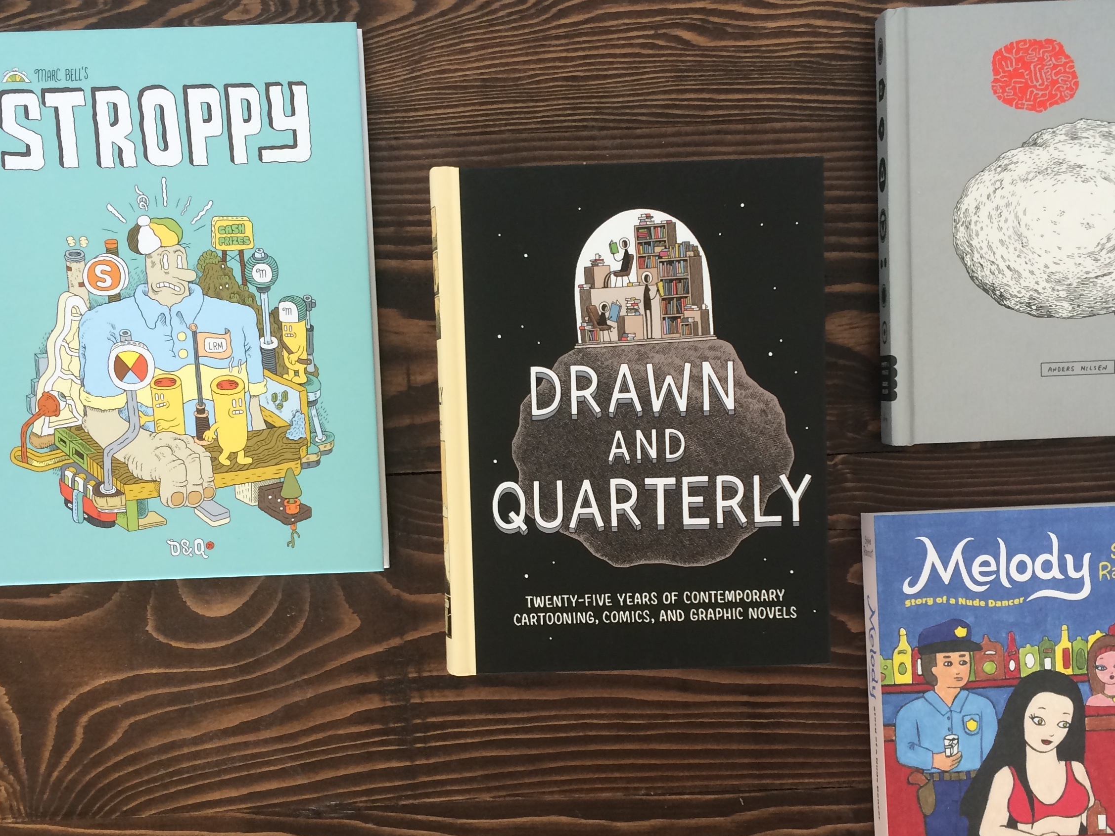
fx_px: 1353
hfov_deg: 44.7
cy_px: 502
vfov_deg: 34.2
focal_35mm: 42
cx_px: 617
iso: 40
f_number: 2.2
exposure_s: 1/40
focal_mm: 4.15
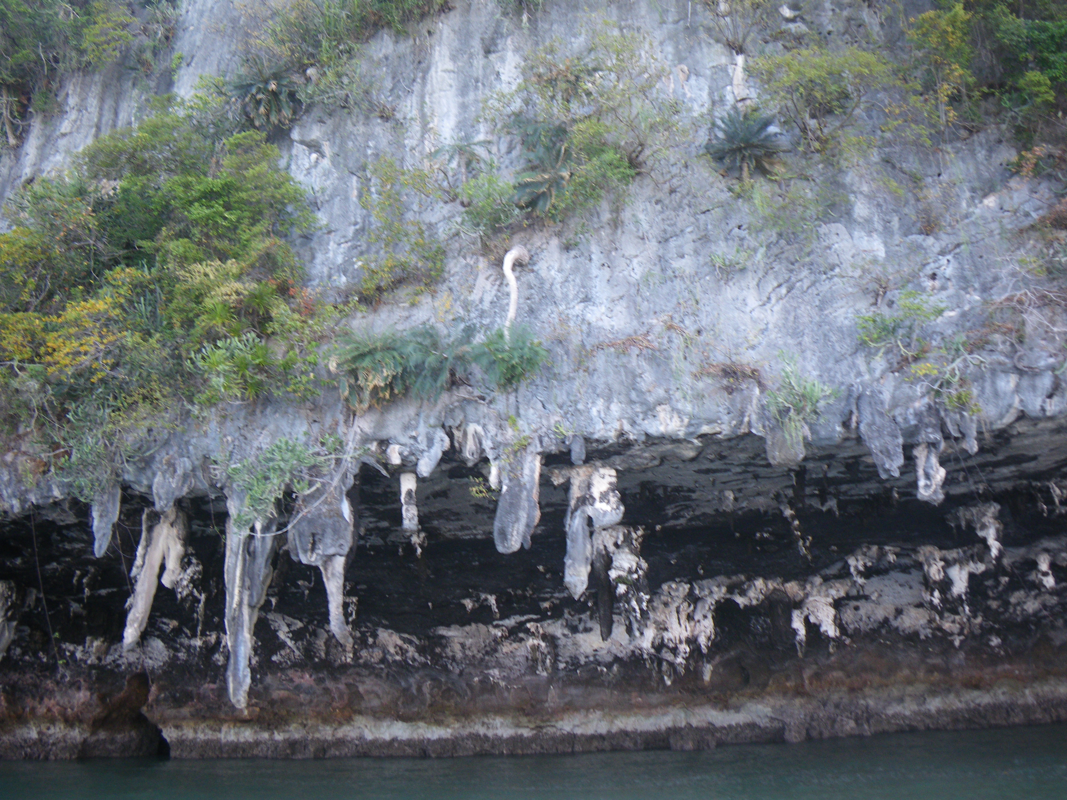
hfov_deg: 63.4
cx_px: 534
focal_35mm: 28
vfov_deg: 49.7
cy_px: 400
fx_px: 863
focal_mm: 5
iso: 100
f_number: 3.5
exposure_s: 1/50
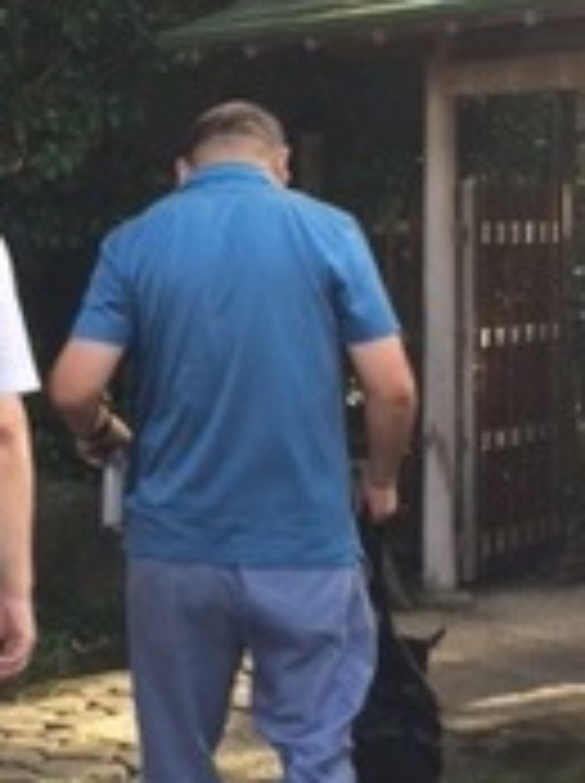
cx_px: 187
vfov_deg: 21.3
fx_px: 2078
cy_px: 407
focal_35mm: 92
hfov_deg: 16.0
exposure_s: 1/234
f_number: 2.2
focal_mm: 4.12
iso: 32
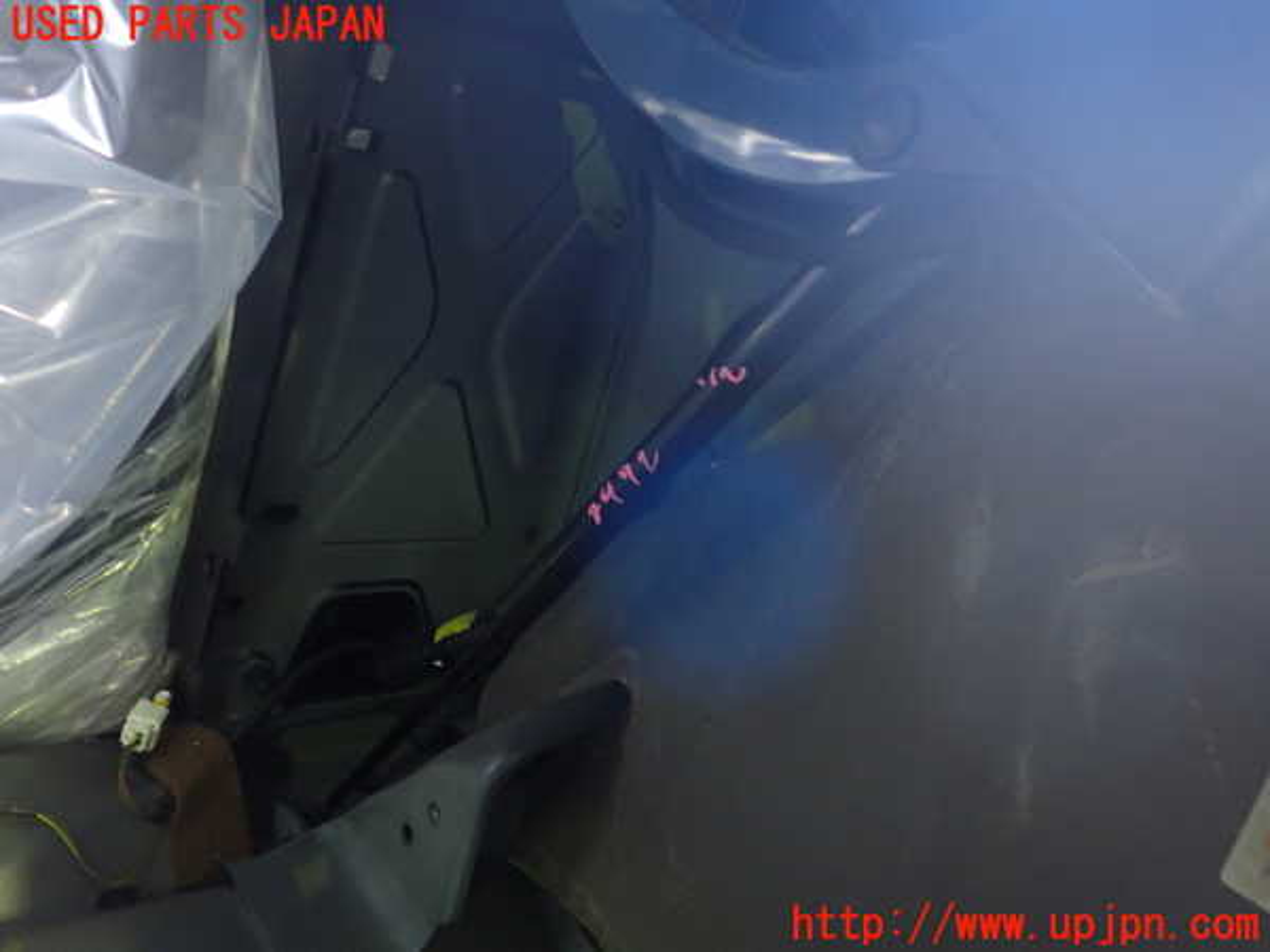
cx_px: 635
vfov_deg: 46.8
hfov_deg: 60.0
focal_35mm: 30
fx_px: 1101
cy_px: 476
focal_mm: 5.4
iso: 800
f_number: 2.3
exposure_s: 1/15
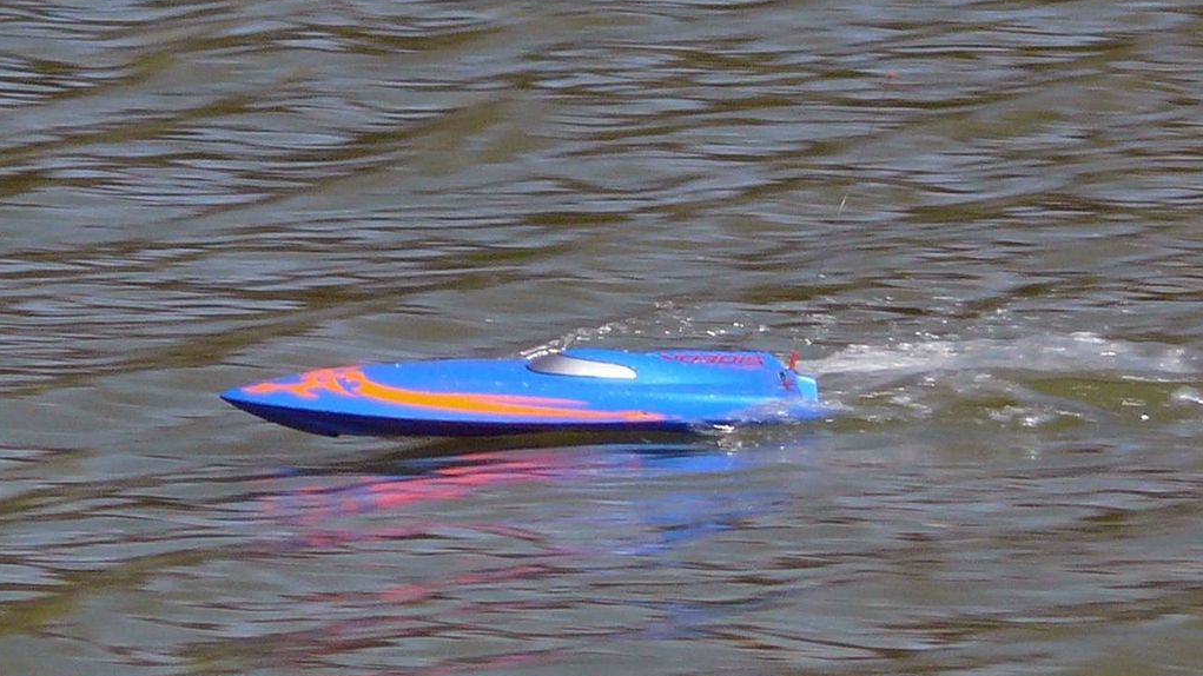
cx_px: 601
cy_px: 251
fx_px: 14640
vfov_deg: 2.6
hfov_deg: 4.7
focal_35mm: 459
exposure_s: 1/400
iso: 100
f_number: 6.3
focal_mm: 88.8
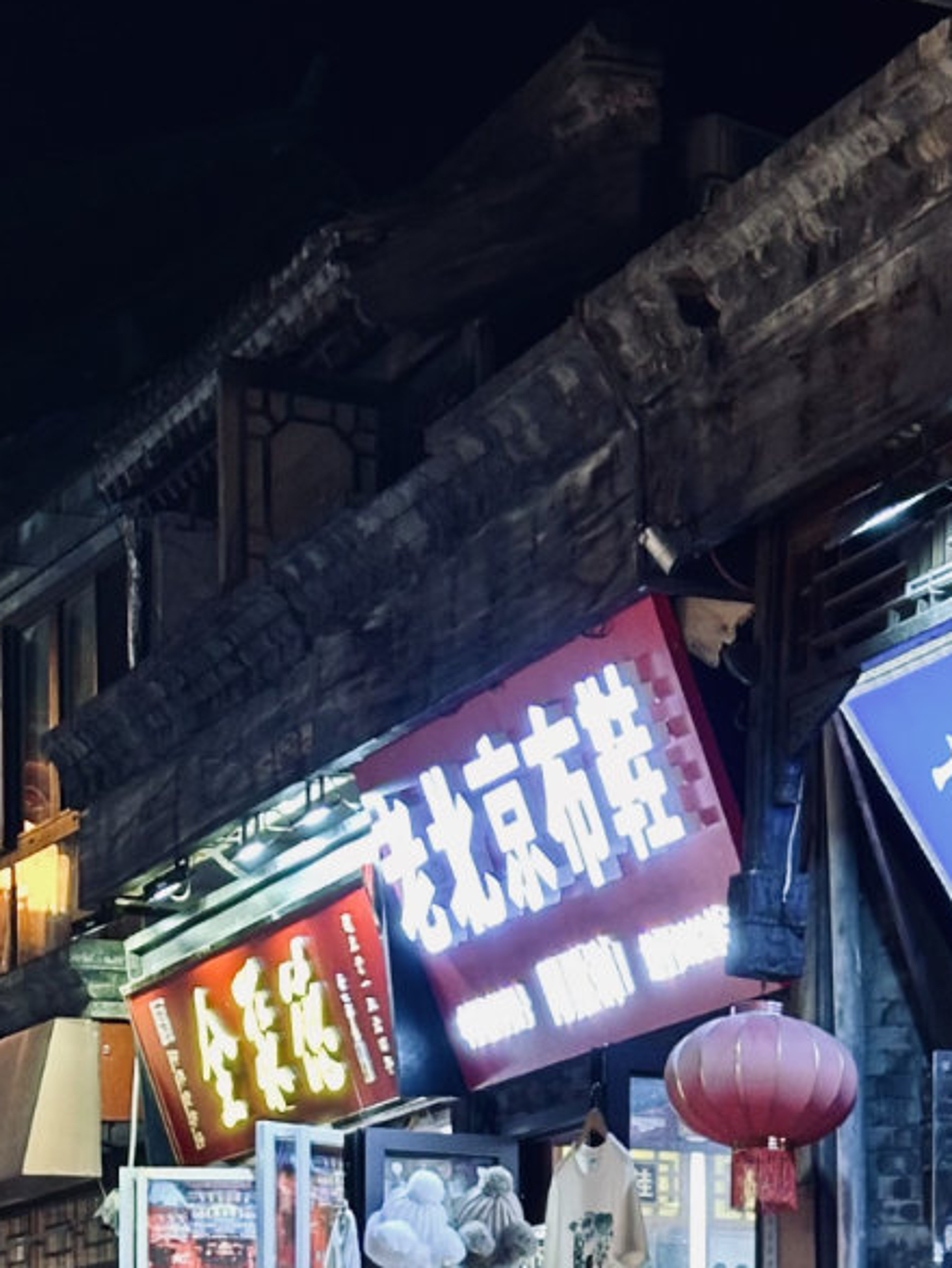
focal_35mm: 131
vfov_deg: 14.5
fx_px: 4800
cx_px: 1067
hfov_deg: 11.2
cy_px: 1562
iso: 160
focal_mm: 6.9
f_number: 1.8
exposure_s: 1/50
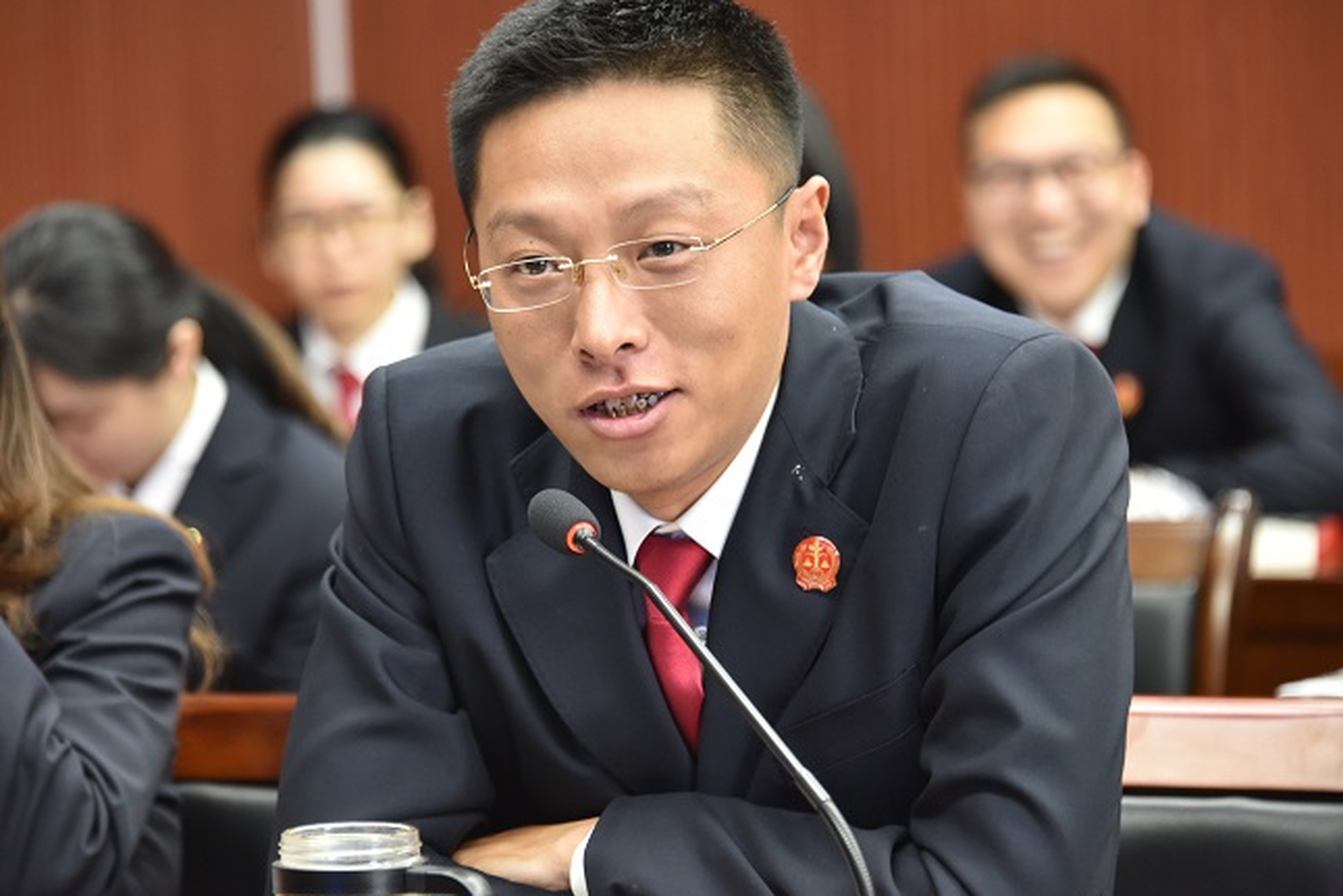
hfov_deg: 10.0
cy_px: 442
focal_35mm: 206
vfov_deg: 6.7
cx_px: 636
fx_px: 7686
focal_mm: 190
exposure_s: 1/30
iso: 2500
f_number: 5.6
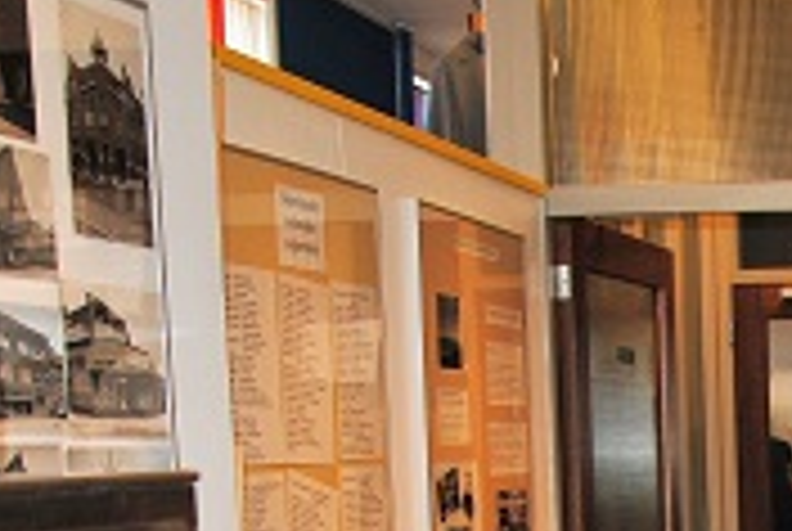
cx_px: 1017
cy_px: 889
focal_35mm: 92
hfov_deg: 20.3
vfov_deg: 13.7
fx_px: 2027
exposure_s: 1/60
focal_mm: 18
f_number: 3.5
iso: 200
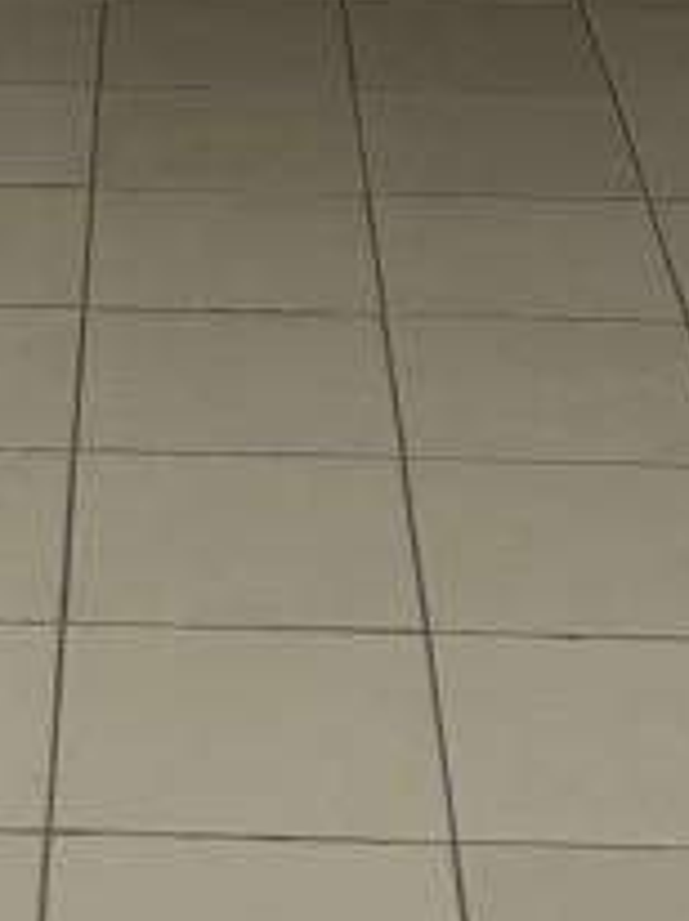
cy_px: -724
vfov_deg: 14.0
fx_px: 3351
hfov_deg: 11.6
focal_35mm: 126
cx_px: -18
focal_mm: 6.76
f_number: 1.78
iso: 800
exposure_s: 1/50
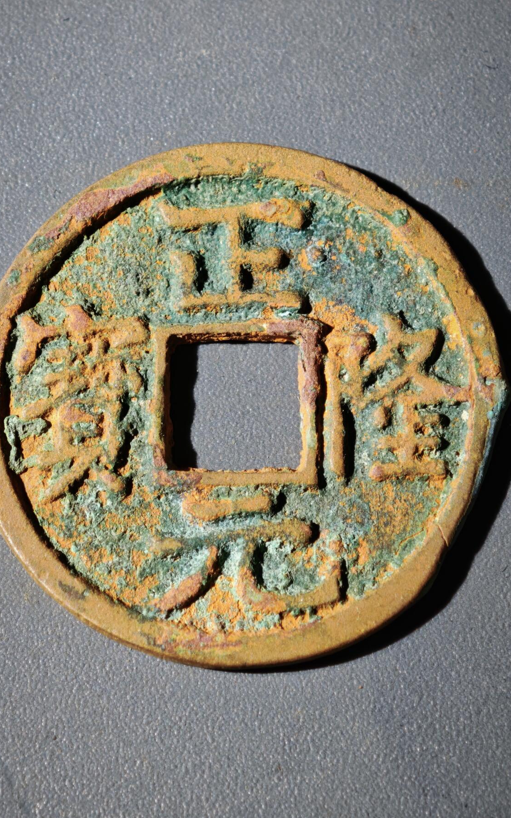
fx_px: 2741
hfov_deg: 10.7
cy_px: 412
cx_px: 233
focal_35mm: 123
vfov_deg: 17.0
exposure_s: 1/98.6
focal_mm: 9
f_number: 2
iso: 320
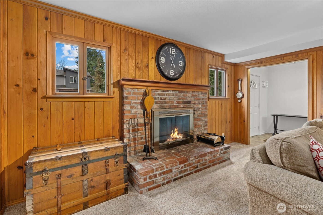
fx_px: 144
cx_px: 162
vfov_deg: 73.7
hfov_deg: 96.7
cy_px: 108
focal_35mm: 16
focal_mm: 16
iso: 640
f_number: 9
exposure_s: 2
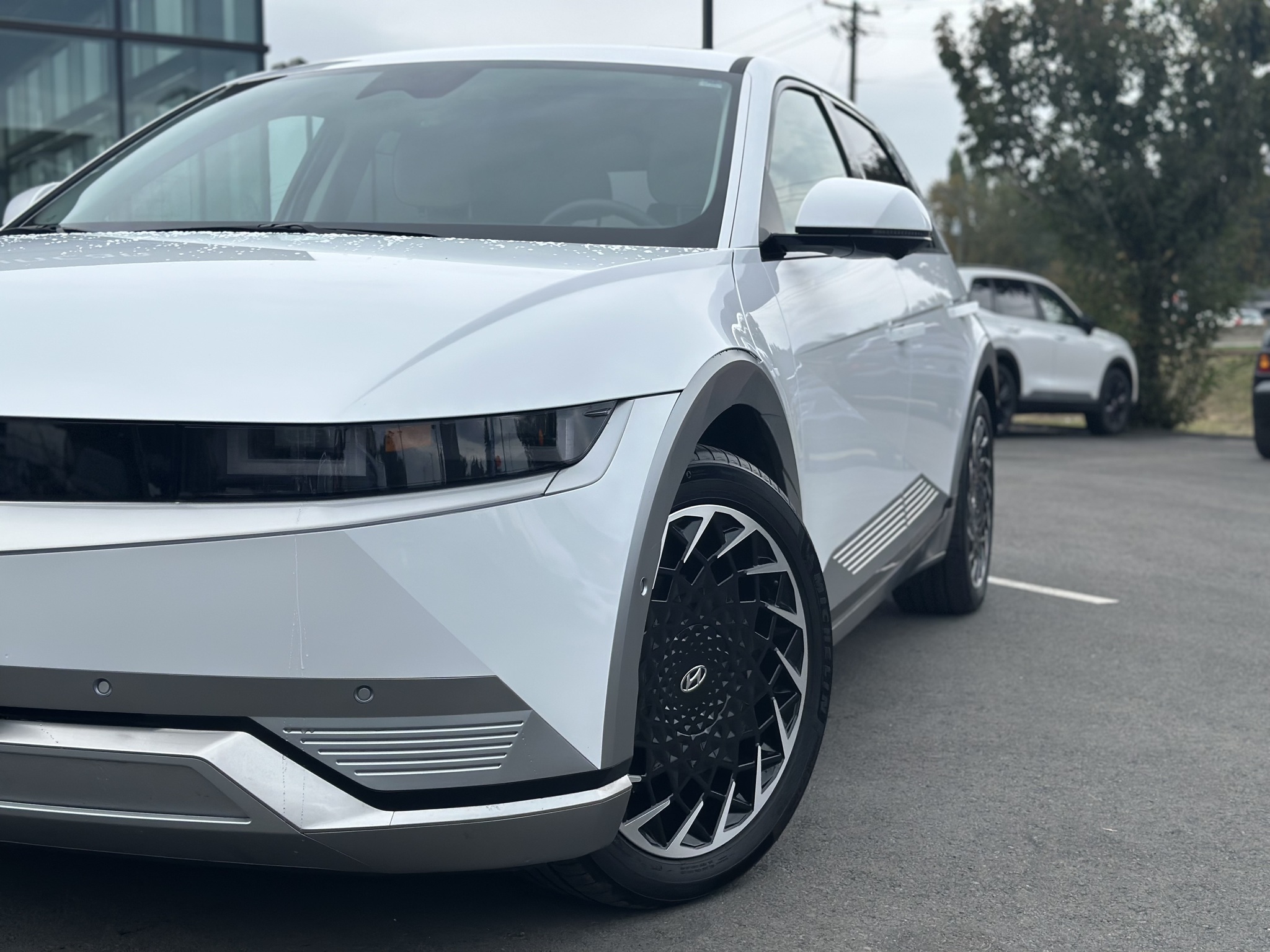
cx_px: 635
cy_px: 476
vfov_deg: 30.3
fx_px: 1761
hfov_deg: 39.7
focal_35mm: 48
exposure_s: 1/1783
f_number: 1.78
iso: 80
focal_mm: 6.86
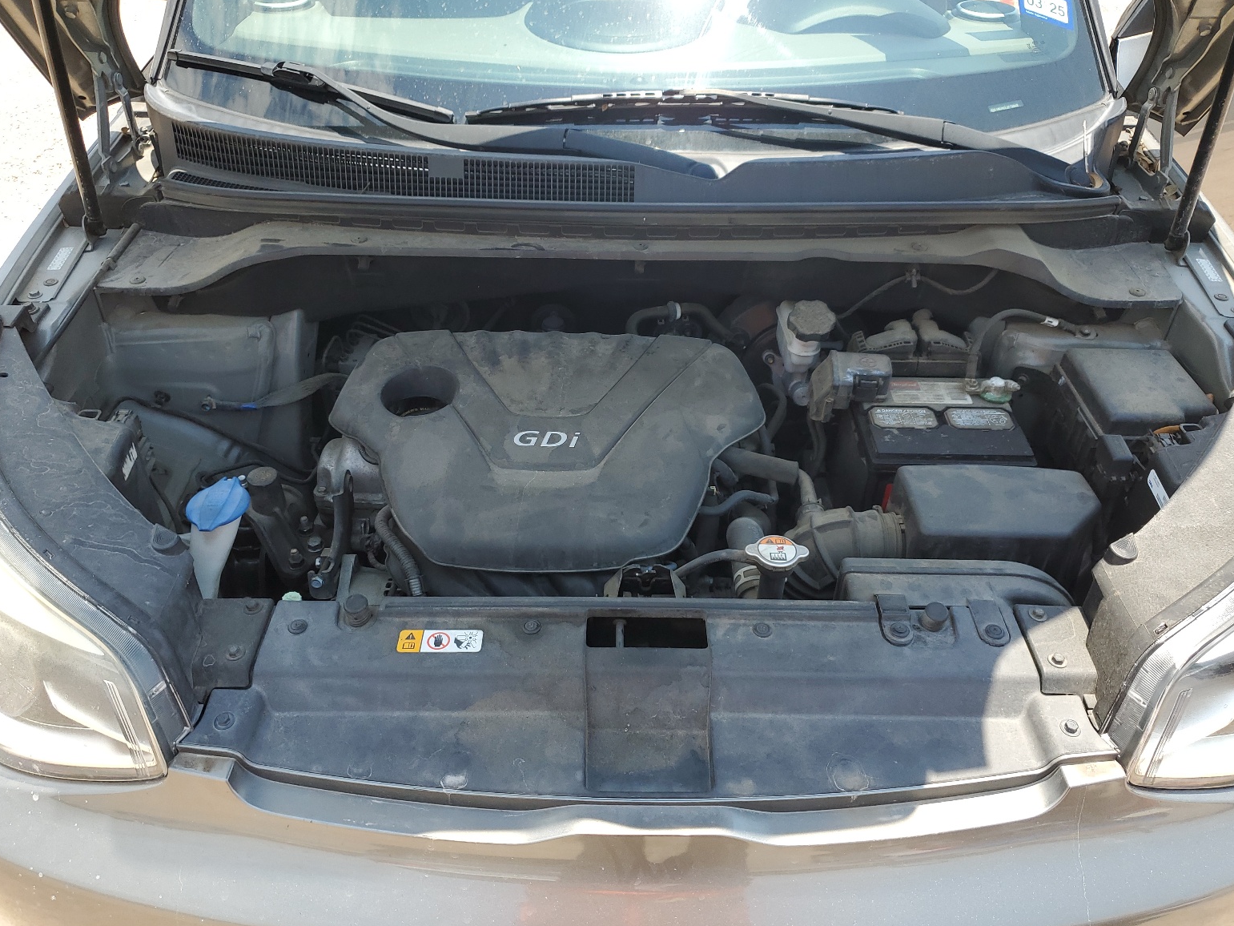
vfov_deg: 51.4
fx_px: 963
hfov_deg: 65.3
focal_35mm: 27
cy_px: 465
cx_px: 622
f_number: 1.5
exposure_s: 1/1000
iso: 50
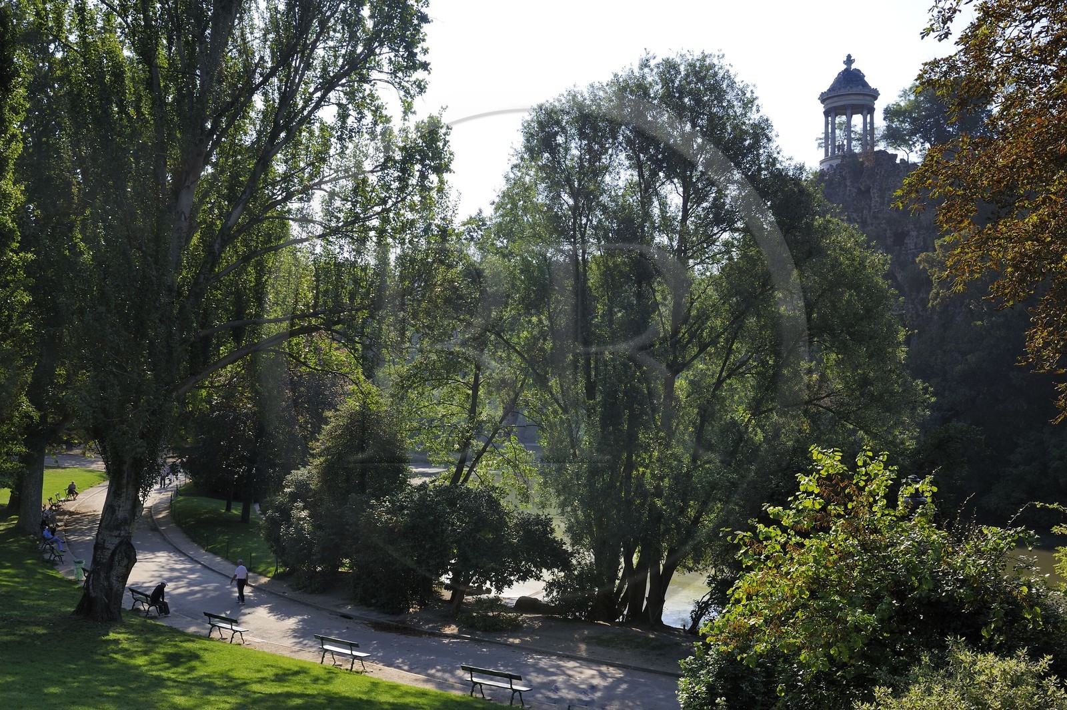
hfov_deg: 48.5
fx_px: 1185
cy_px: 355
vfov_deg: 33.3
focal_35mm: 40
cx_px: 534
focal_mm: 40
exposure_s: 1/160
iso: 200
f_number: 10
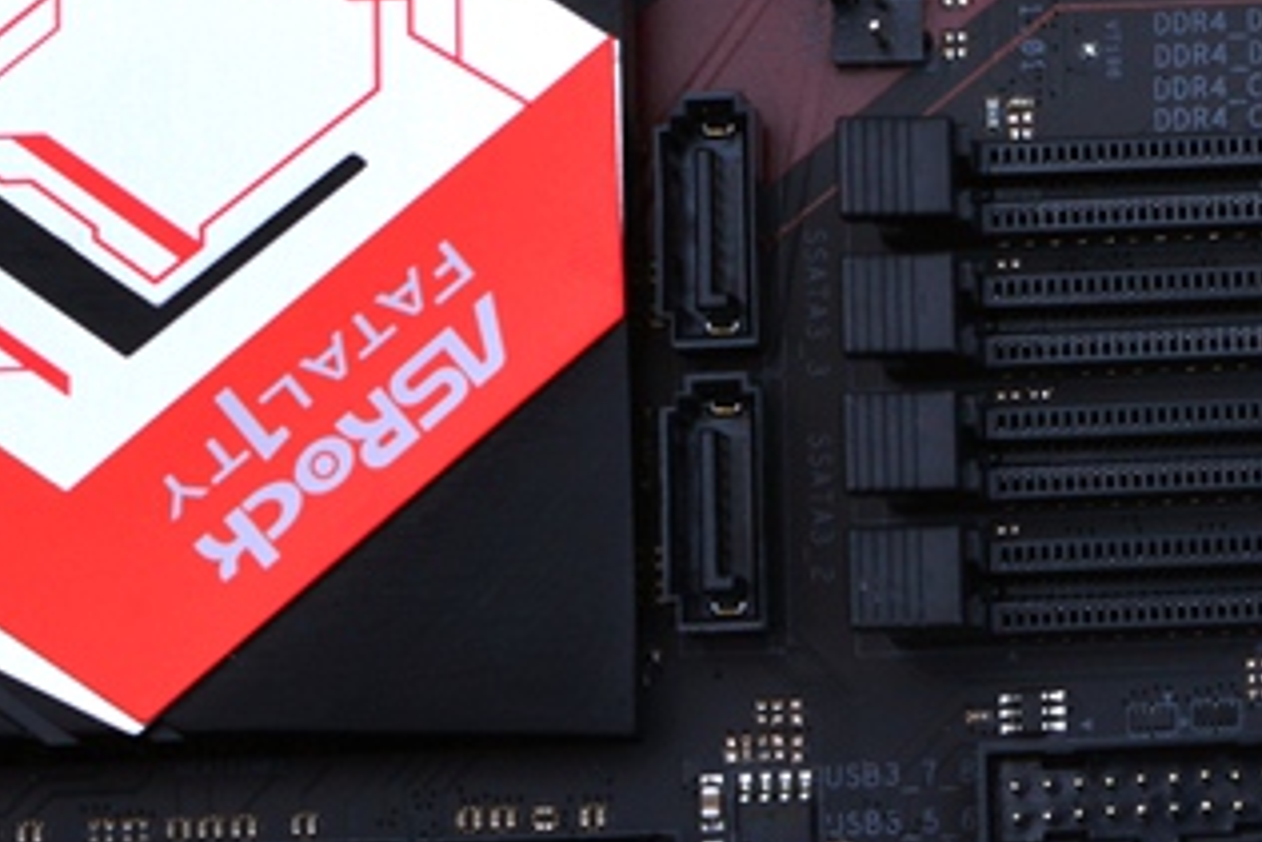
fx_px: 6663
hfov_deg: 10.4
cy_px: -632
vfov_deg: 7.1
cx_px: 1941
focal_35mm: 190
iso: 250
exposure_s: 1/100
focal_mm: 50
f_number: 16
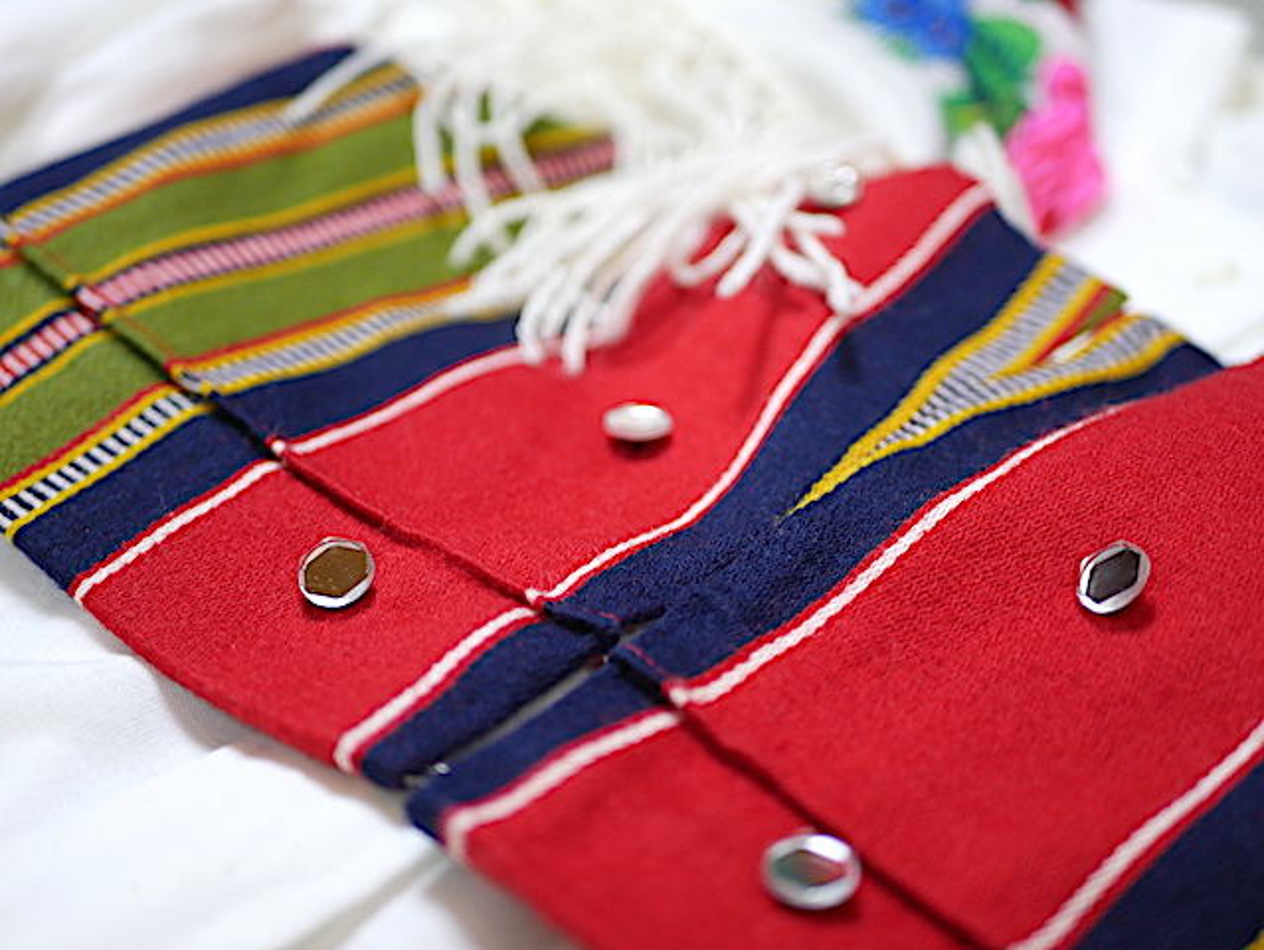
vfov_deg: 29.1
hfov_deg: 38.2
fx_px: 1827
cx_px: 632
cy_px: 475
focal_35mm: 50
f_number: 1.7
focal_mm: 25
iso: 1000
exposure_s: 1/60
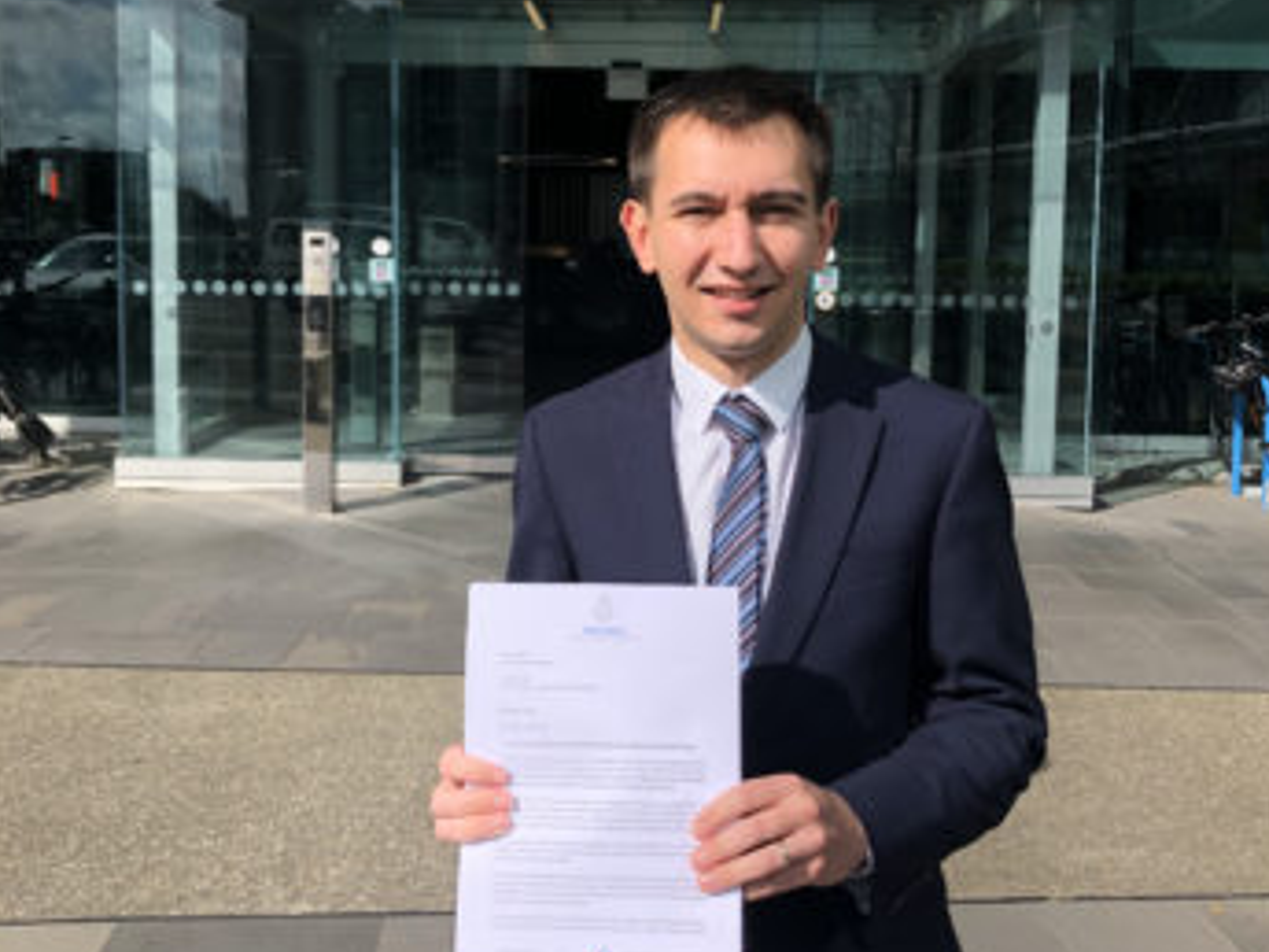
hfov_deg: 49.0
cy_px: 360
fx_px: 1393
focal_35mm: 38
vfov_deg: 37.5
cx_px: 638
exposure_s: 1/2114
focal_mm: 3.99
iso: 20
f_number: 1.8
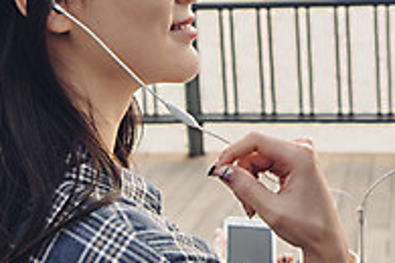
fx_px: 976
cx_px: 335
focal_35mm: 89
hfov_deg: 22.5
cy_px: 51
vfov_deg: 15.3
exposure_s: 1/800
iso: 250
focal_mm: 29
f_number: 4
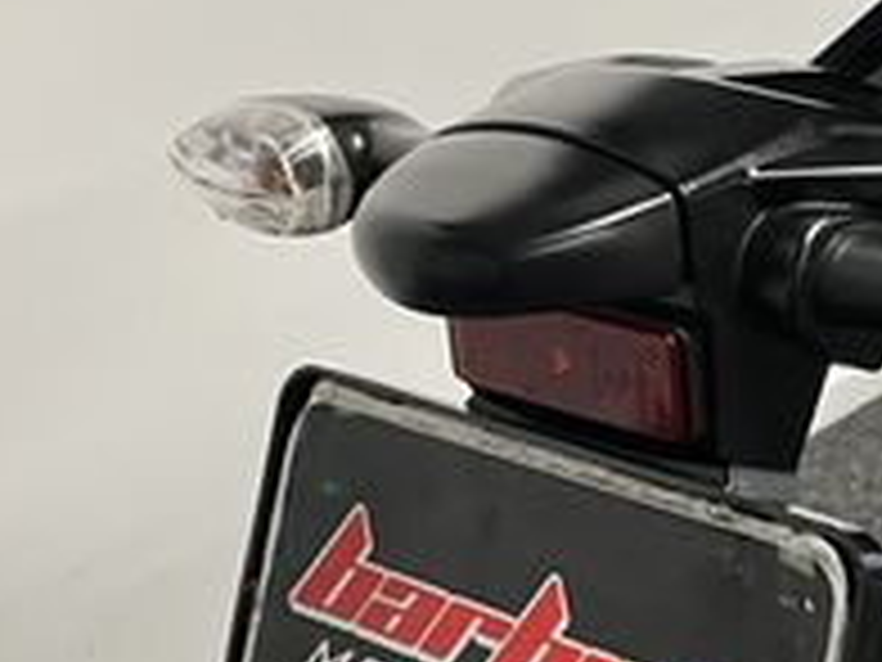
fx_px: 2166
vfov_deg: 17.3
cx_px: 670
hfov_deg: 22.8
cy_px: 405
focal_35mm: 85
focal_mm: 5.1
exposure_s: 1/50
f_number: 1.6
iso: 125
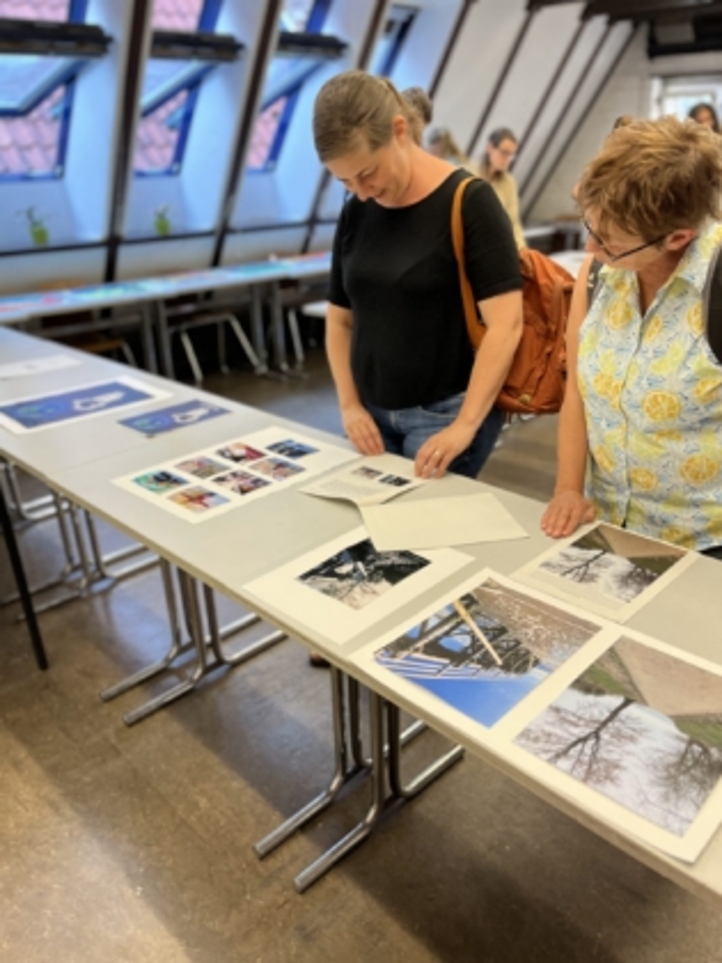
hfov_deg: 53.1
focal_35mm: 26
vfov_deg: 67.3
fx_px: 723
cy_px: 482
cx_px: 361
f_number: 1.6
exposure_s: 1/100
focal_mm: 5.1
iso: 100
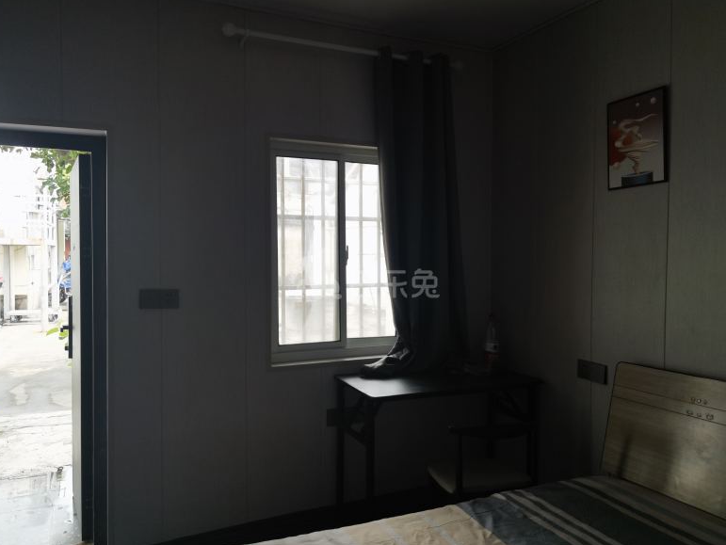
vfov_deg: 49.8
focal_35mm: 28
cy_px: 274
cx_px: 364
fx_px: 588
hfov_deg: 63.4
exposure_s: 1/120
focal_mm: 6.67
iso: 50
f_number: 1.9
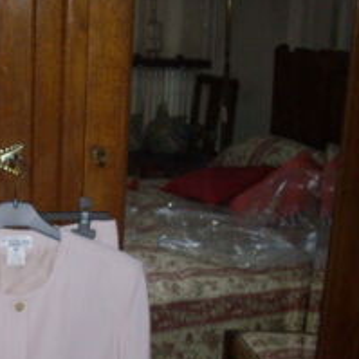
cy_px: 276
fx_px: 927
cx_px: 13
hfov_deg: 21.3
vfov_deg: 21.7
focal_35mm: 79
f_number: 2.8
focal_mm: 6.2
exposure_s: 1/50
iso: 160
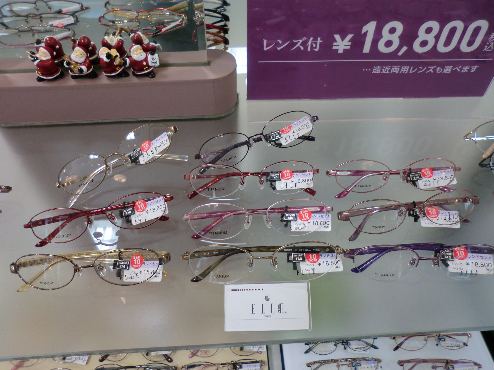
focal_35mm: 27
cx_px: 247
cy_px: 185
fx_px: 385
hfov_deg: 65.3
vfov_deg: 51.4
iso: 100
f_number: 3.2
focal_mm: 4.9
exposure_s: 1/60
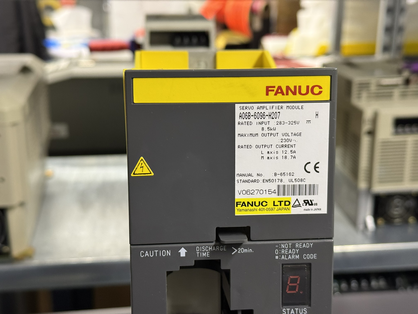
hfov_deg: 39.7
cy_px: 157
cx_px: 209
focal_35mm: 48
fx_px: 580
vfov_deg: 30.3
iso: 200
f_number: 1.78
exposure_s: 1/50
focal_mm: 6.76
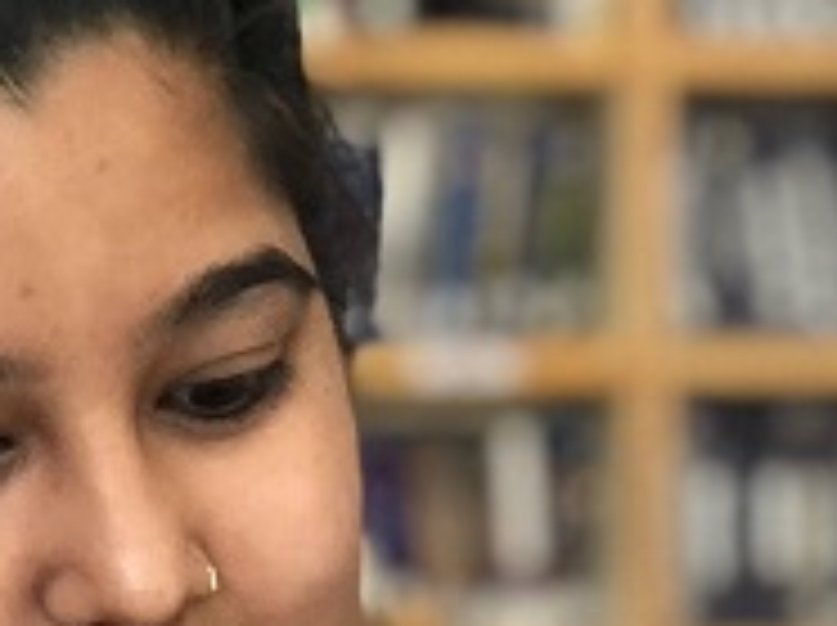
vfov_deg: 5.2
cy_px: 1220
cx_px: 585
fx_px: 6762
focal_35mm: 280
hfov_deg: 7.1
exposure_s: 1/25
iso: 125
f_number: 2.4
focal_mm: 6
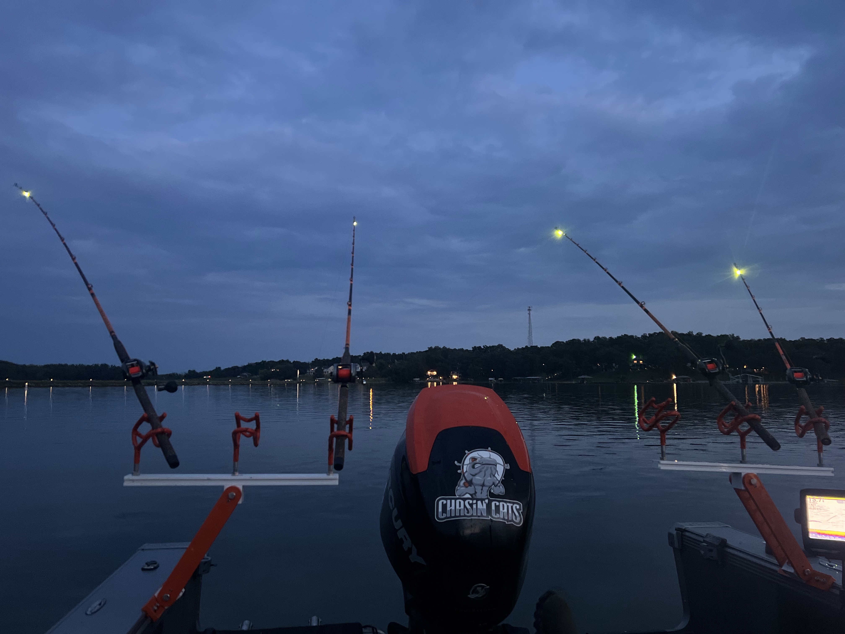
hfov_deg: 67.3
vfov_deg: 53.1
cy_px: 317
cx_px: 422
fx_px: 635
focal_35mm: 26
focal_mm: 5.7
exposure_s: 1/30
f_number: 1.5
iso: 1000
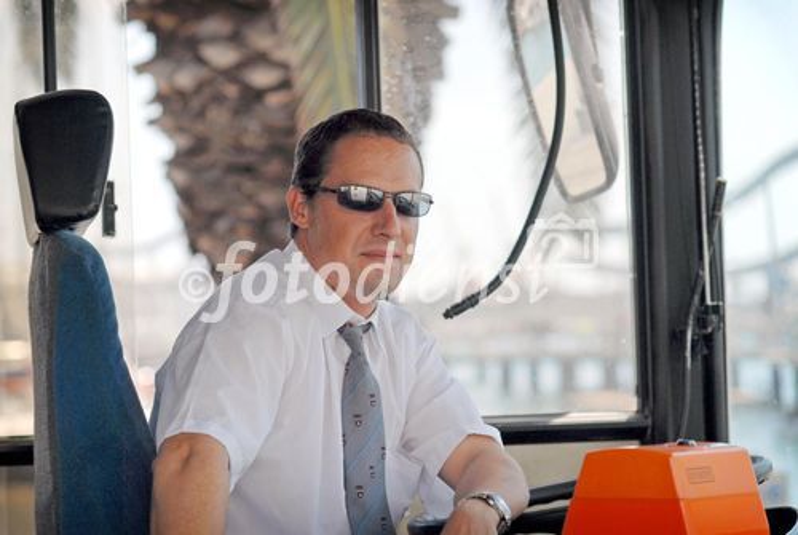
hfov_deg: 16.0
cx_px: 399
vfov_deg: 10.8
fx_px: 2830
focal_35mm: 128
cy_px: 268
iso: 200
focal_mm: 85
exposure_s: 1/1600
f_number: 3.5
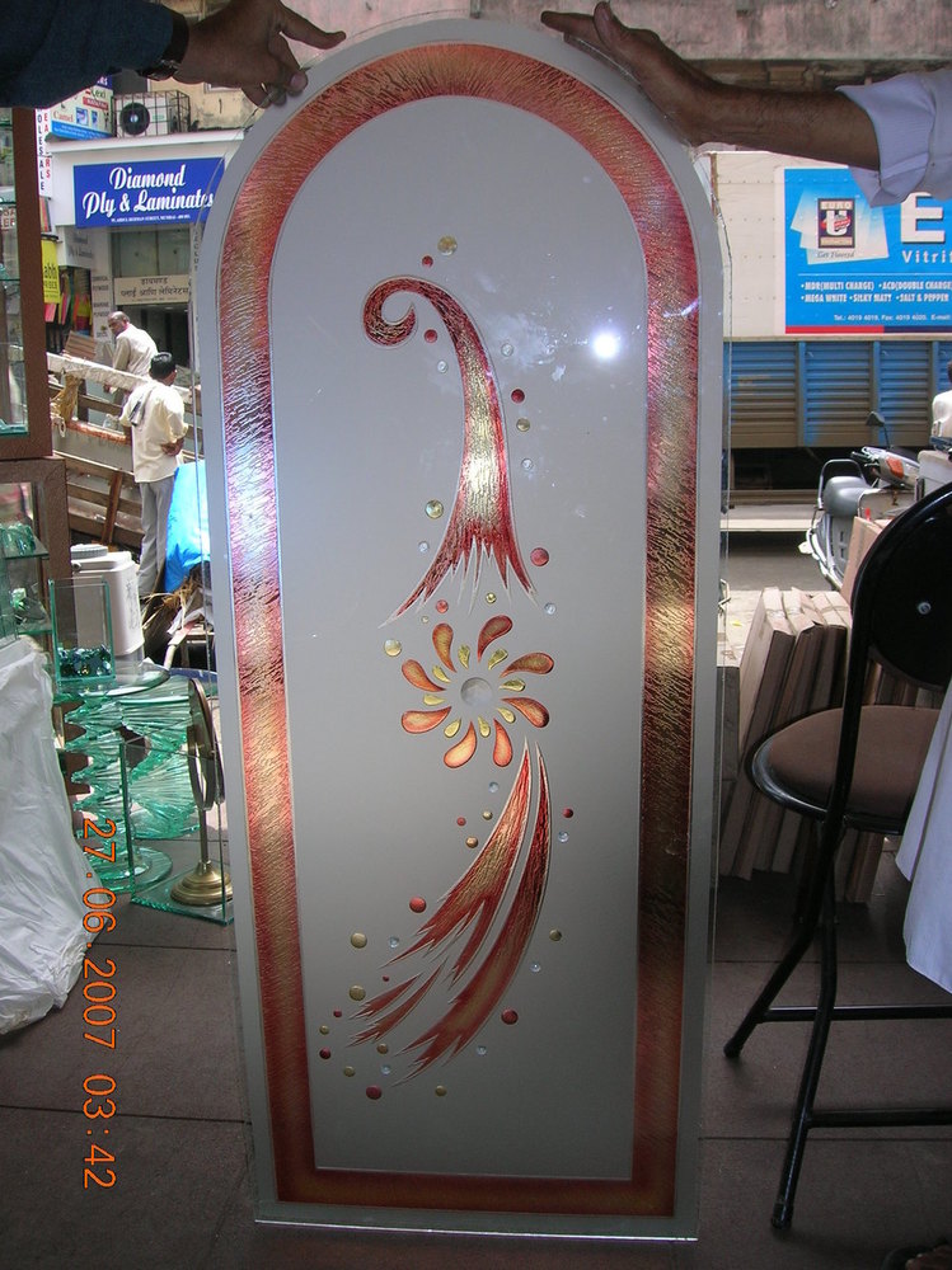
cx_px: 476
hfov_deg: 41.8
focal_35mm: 34
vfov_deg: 54.0
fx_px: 1248
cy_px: 635
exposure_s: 1/101
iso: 50
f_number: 4.9
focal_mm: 5.7
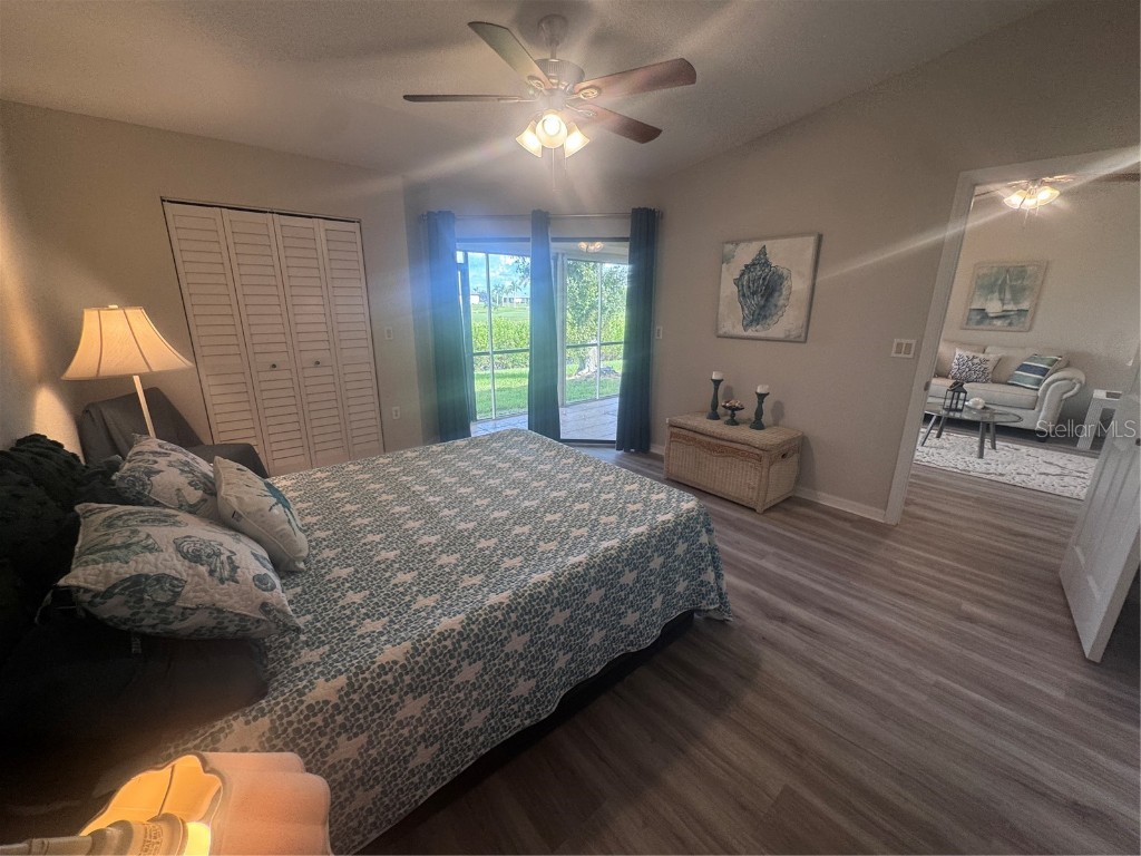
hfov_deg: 102.1
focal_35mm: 14
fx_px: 461
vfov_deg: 85.7
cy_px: 428
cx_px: 570
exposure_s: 1/120
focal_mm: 2.22
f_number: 2.2
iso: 125
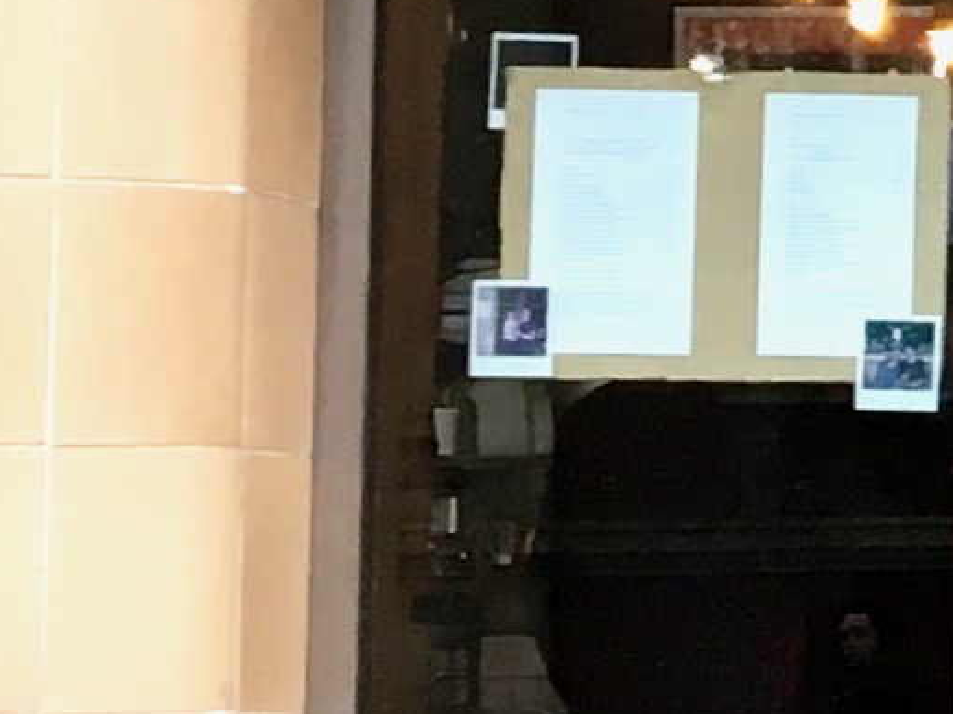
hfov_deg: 7.9
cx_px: 2716
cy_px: 144
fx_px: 6053
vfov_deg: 6.7
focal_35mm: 220
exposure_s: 1/33
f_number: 2.2
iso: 32
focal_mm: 4.15
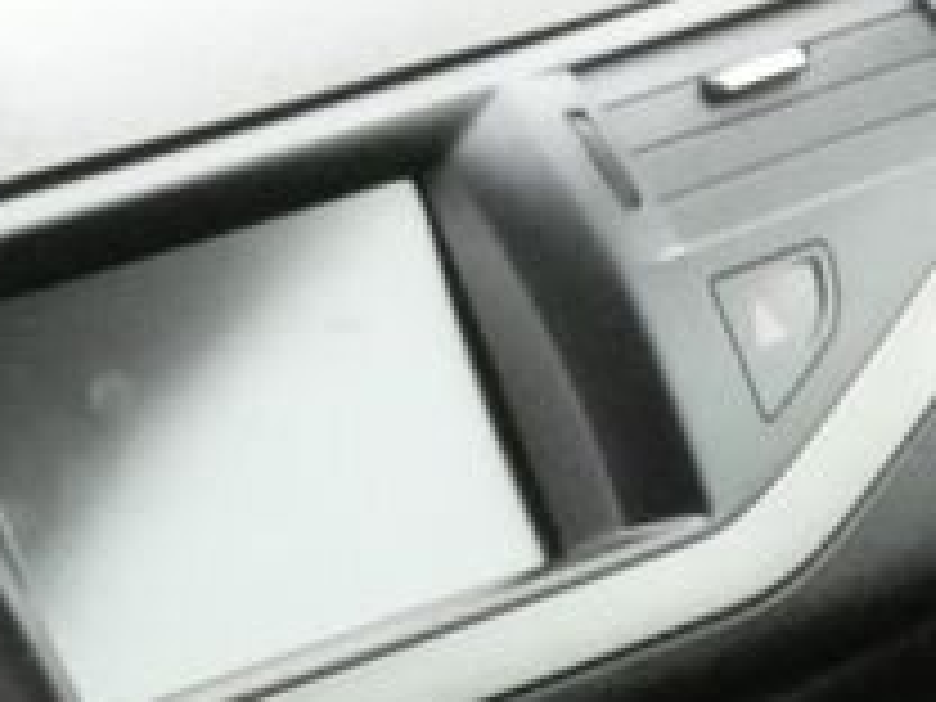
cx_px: -576
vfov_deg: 5.9
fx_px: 6652
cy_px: 1197
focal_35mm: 246
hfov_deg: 7.9
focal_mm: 9
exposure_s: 1/80
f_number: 5.6
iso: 1250
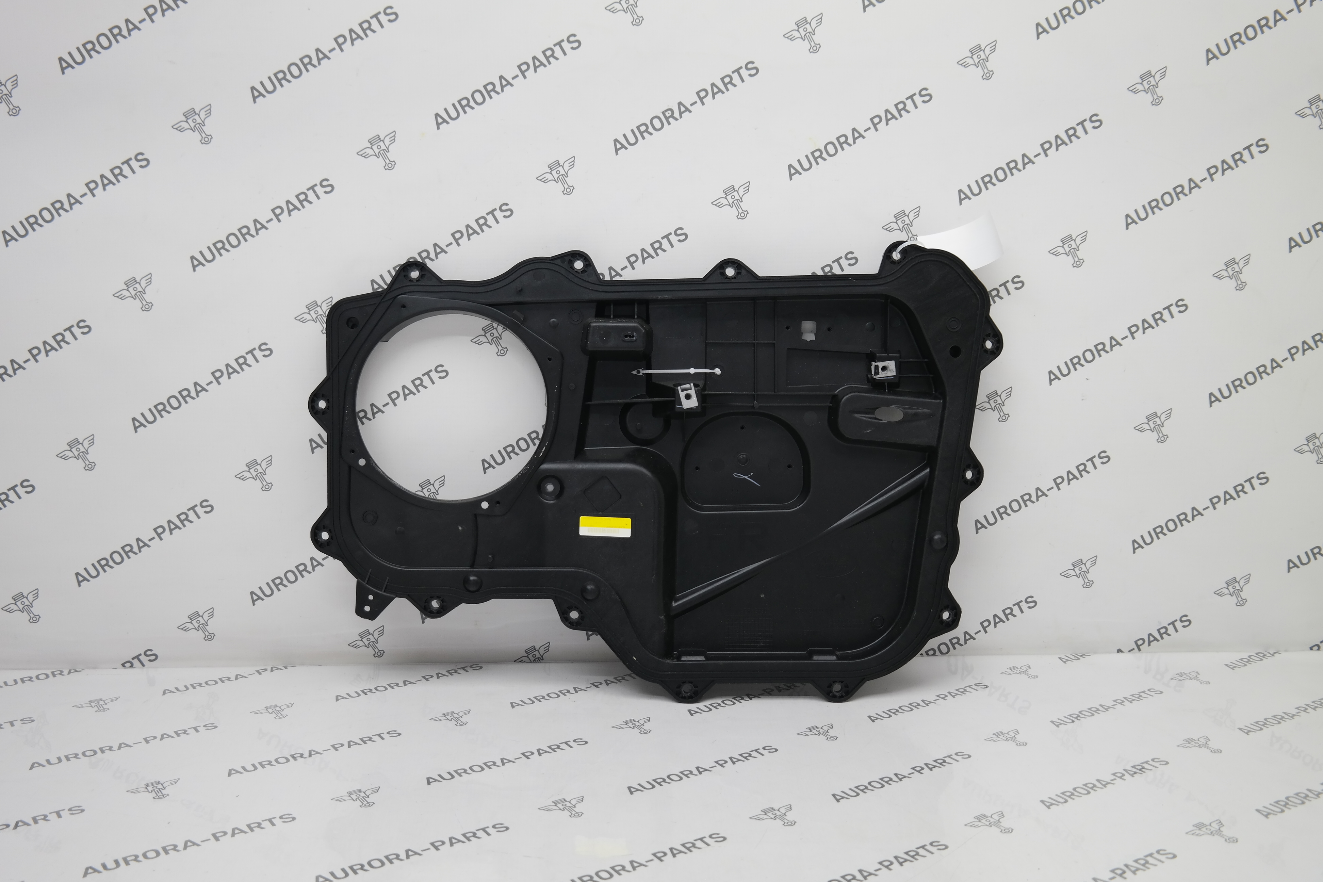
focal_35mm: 36
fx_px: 1323
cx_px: 662
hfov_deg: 53.1
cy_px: 441
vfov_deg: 36.9
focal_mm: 24
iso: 200
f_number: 4
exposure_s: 1/60
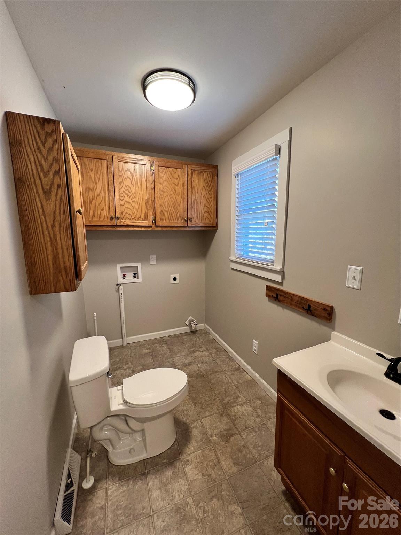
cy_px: 268
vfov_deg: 106.2
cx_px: 200
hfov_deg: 89.9
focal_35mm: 13
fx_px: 201
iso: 160
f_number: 1.8
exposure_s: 1/60
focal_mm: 1.57
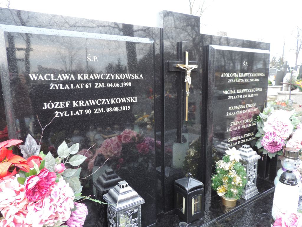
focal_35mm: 24
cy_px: 114
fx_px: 209
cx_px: 151
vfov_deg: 56.8
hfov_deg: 71.6
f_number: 3
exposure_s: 1/30
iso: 125
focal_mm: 4.3
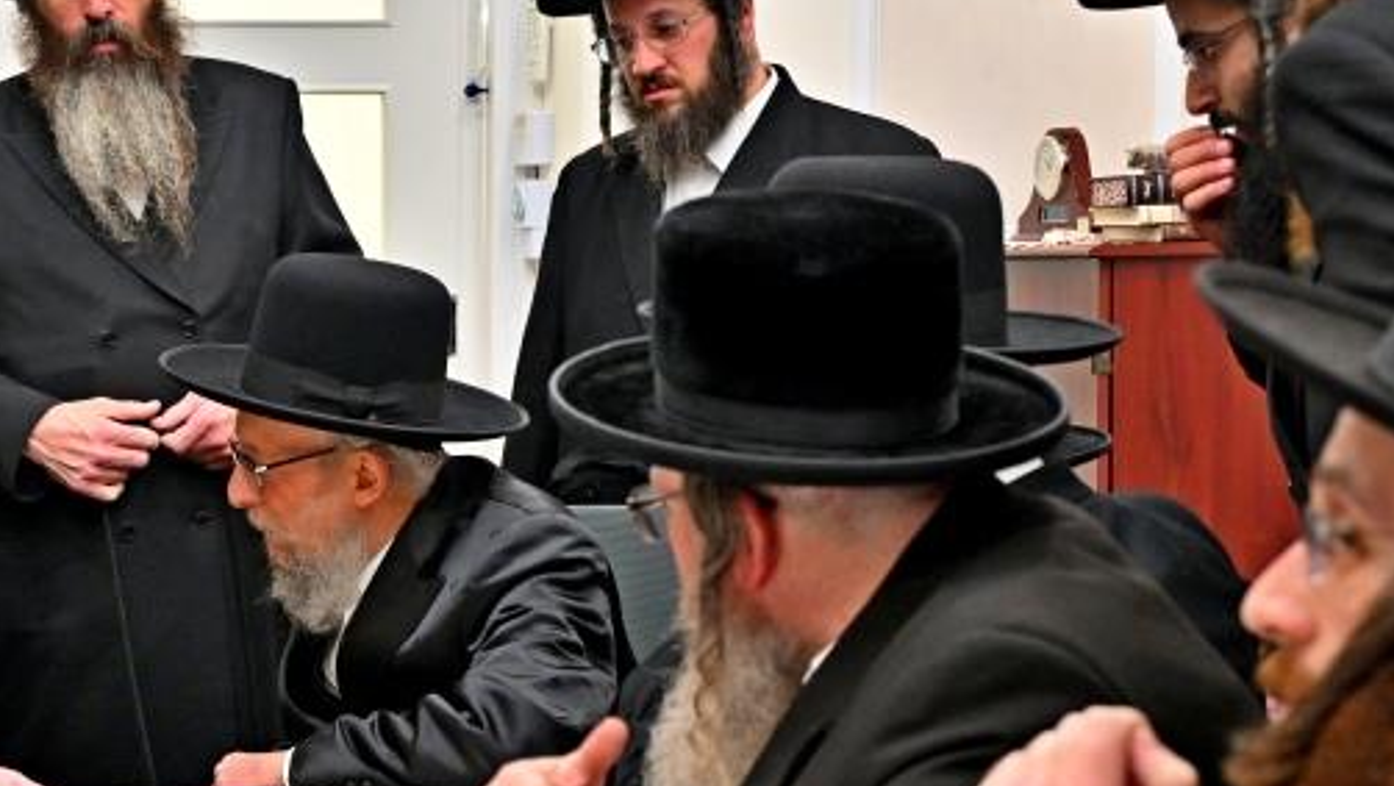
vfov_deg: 15.3
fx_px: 2922
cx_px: 111
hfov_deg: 25.9
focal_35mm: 79
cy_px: 479
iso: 1000
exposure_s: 1/160
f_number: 4
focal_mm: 37
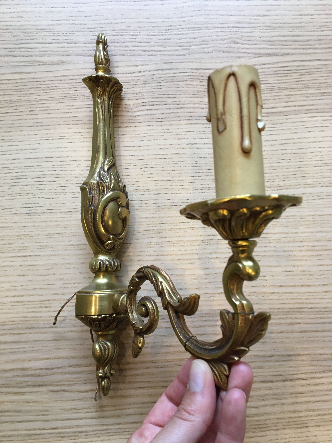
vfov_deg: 61.7
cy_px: 222
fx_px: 371
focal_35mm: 29
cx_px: 166
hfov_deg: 48.2
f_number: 2.2
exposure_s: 1/33
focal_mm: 4.15
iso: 160
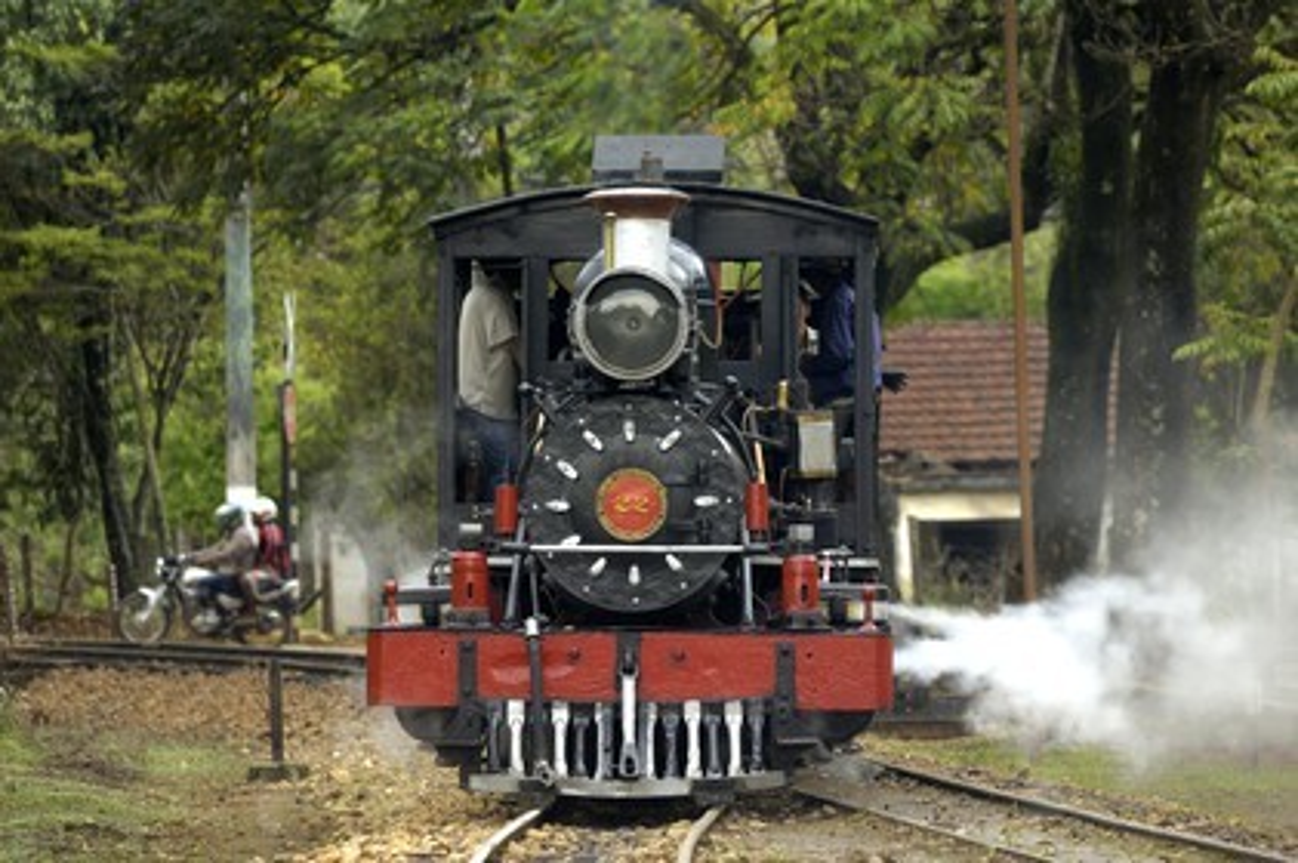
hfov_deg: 8.1
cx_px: 649
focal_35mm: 255
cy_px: 432
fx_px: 9187
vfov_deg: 5.4
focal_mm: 170
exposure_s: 1/125
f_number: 3
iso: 100
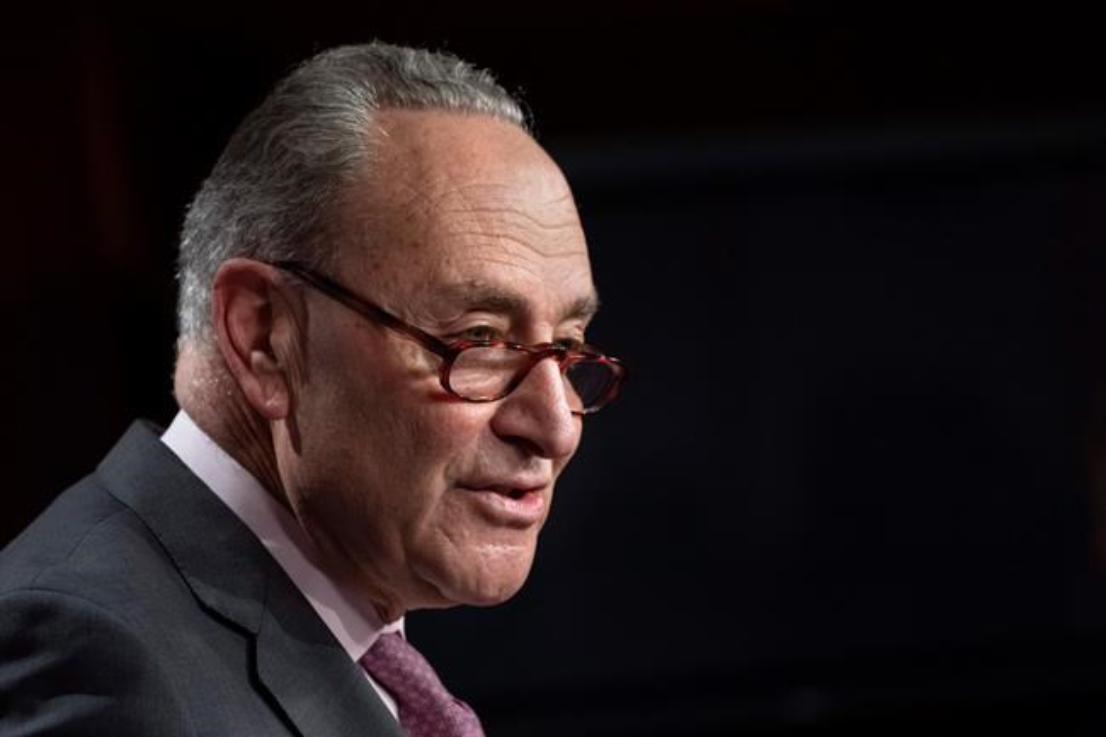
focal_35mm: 203
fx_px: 6235
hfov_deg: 10.1
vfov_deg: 6.8
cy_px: 368
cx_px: 553
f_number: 5.6
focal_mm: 203
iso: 3200
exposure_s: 1/400
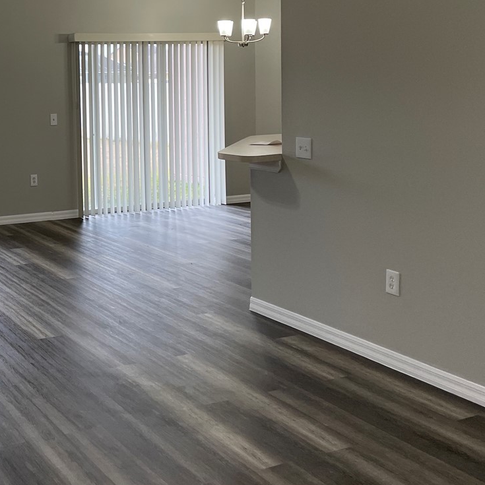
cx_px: 46
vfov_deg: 33.4
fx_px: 793
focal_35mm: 50
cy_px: 131
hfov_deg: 32.3
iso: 80
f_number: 1.6
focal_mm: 4.2
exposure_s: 1/120
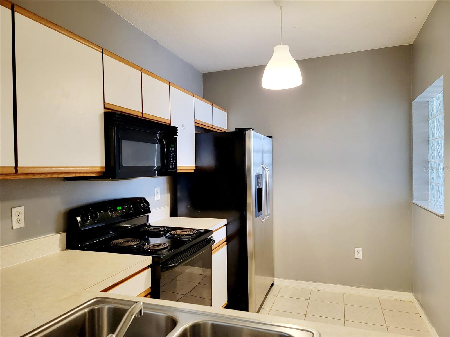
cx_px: 225
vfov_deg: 56.8
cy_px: 168
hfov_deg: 71.6
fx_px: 312
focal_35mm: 24
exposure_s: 1/40
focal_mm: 6.7
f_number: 1.8
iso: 320
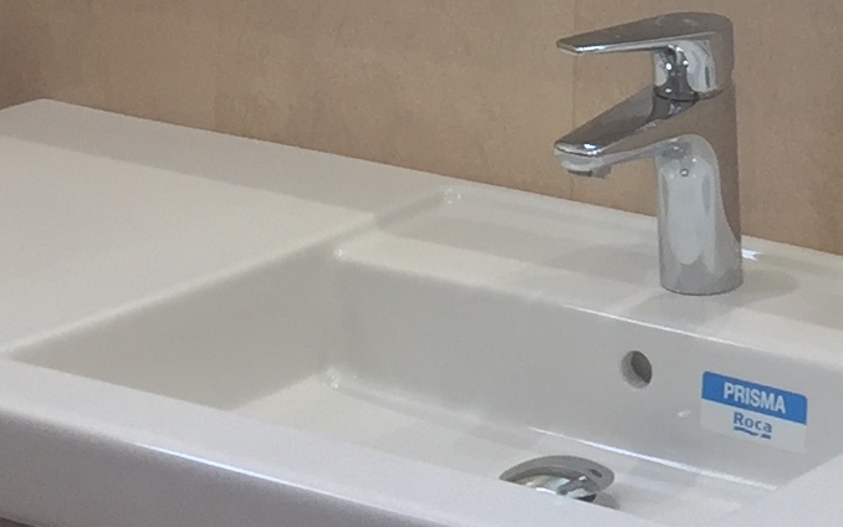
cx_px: 972
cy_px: -665
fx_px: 3401
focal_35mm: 148
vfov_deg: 8.3
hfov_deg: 13.8
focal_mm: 4.15
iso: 40
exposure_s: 1/33
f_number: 2.2
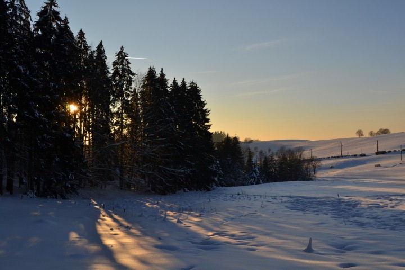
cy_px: 135
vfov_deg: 34.2
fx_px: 439
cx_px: 202
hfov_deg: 49.6
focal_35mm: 39
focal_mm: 26
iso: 100
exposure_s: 1/200
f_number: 11
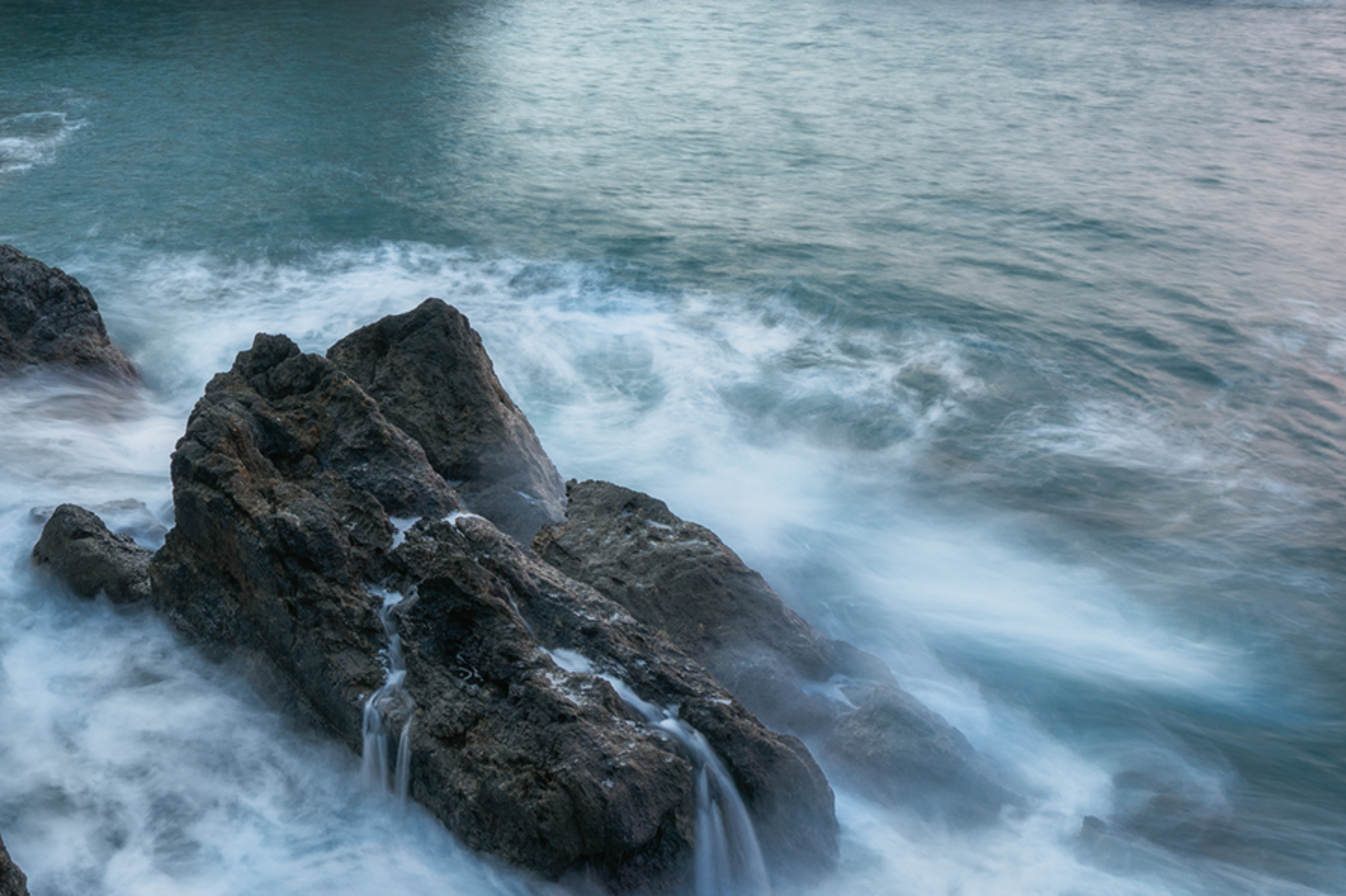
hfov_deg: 47.7
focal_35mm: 39
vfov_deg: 30.3
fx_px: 1458
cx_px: 341
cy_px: -114
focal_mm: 17
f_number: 11
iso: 100
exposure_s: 1/1.25
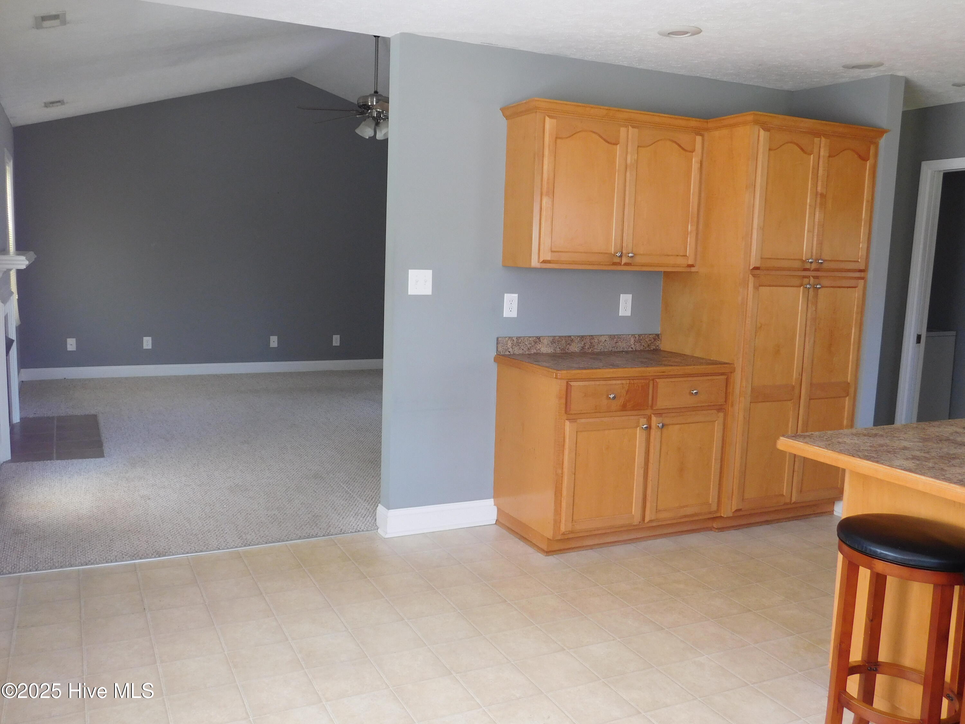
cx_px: 482
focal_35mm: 30
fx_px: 836
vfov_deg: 46.8
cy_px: 362
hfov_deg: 60.0
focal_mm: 5.3
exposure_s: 1/30
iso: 180
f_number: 3.2
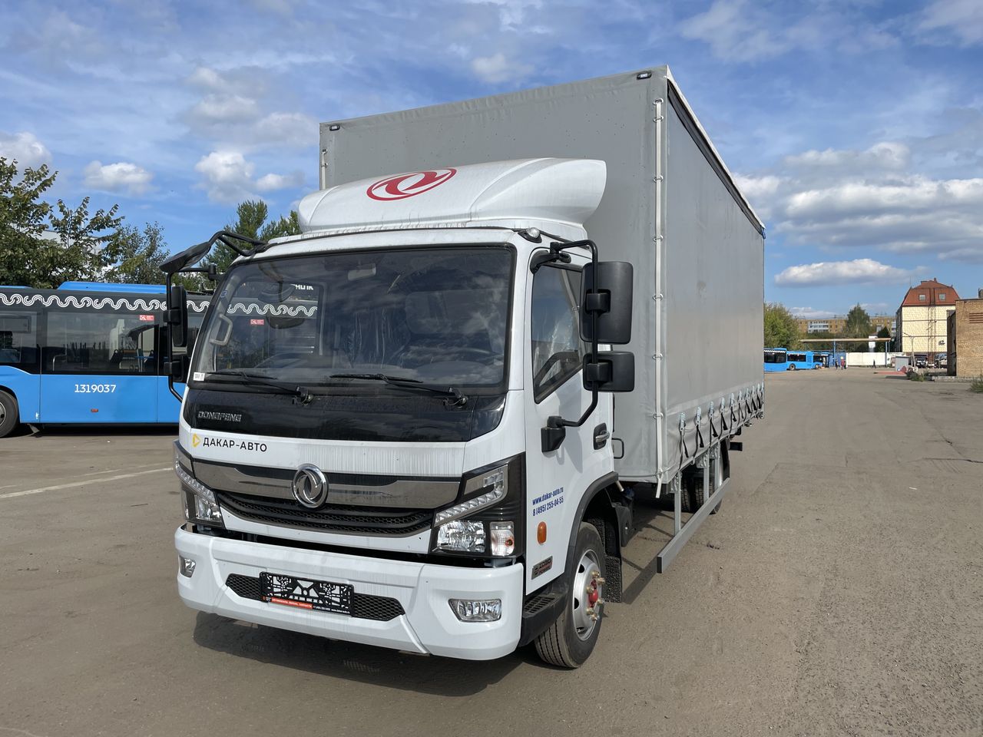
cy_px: 368
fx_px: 738
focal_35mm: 26
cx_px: 492
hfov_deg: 67.3
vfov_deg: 53.1
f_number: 1.6
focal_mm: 4.2
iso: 50
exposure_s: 1/2747
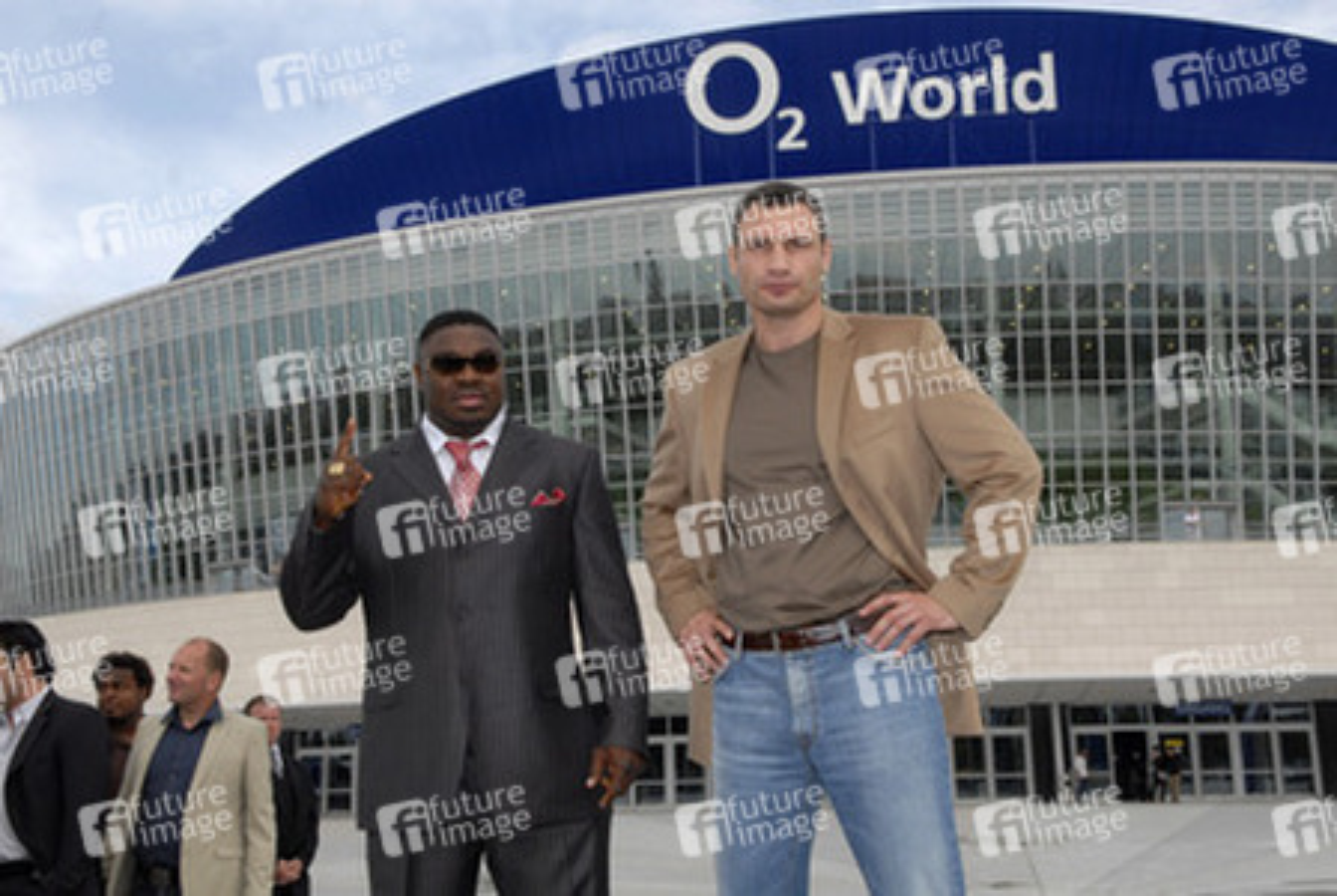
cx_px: 668
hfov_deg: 46.3
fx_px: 1562
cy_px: 448
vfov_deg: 32.0
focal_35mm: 42
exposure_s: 1/250
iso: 250
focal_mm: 28
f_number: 10
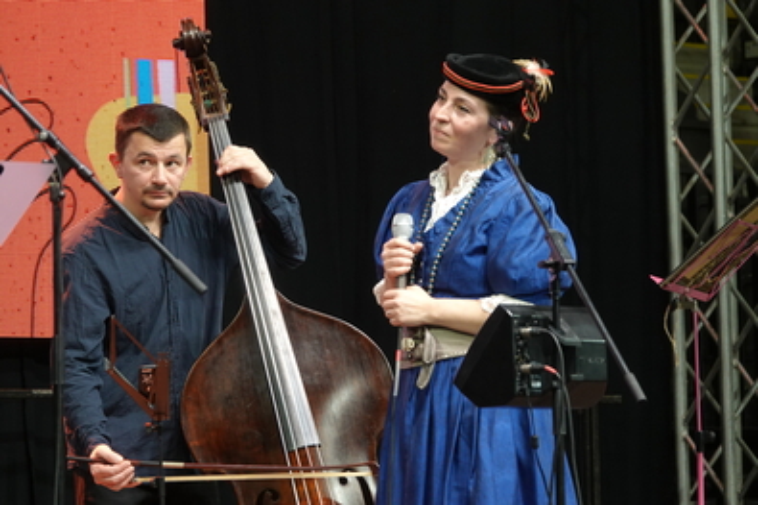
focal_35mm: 256
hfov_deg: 8.0
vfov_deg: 5.4
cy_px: 252
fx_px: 5388
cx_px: 379
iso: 800
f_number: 4
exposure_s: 1/80
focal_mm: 93.9
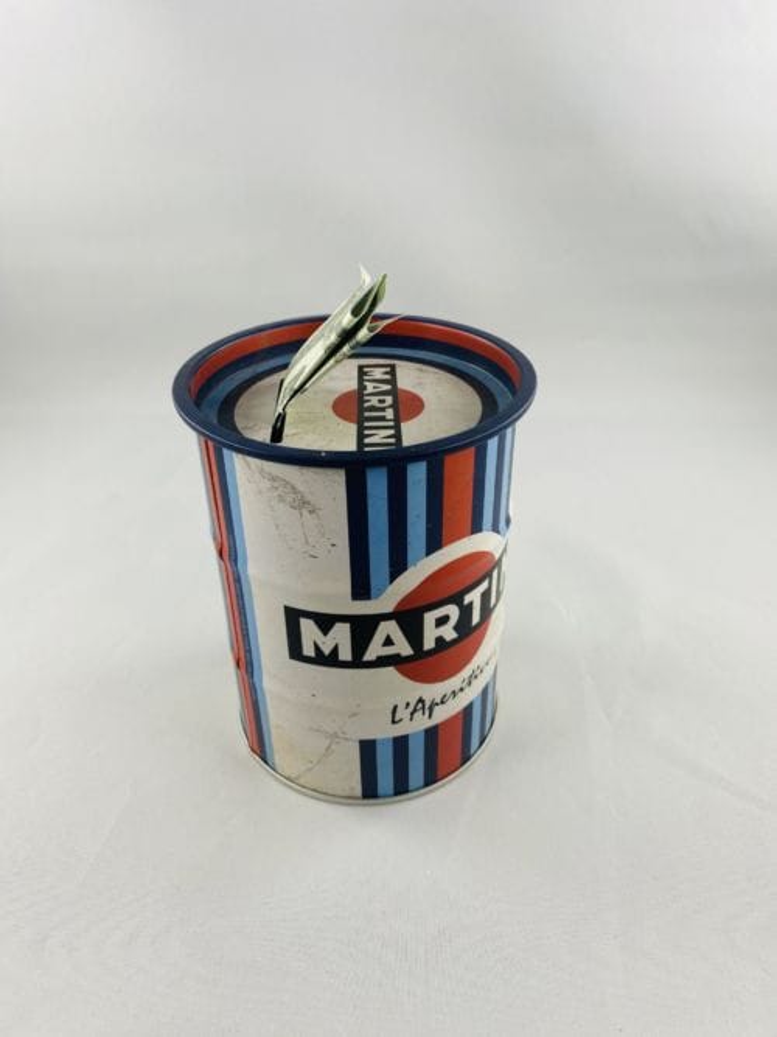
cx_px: 388
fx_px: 778
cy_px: 518
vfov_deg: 67.3
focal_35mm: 26
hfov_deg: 53.0
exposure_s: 1/100
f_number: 1.8
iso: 50
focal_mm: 4.25
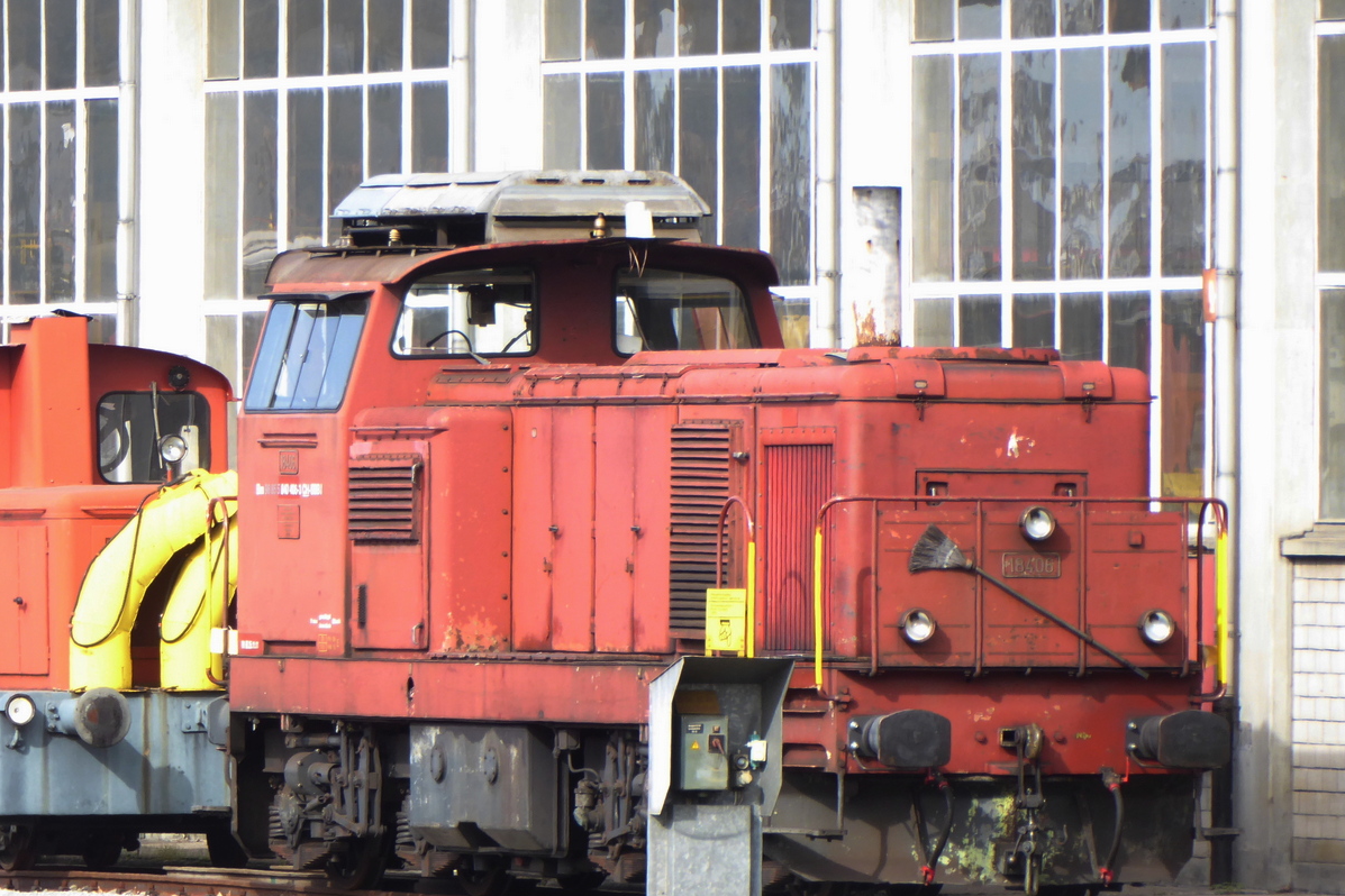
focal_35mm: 740
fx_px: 27645
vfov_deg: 1.9
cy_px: 496
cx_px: 672
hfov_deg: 2.8
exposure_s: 1/125
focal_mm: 114.4
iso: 160
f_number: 6.2
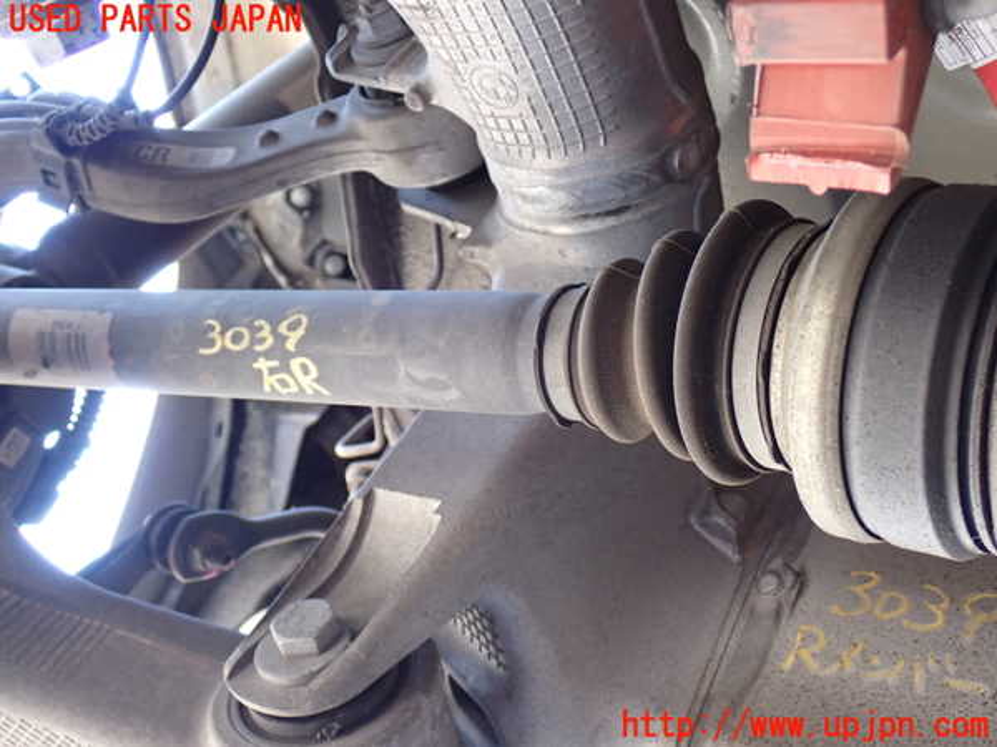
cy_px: 374
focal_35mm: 47
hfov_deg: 40.4
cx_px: 498
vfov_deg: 30.9
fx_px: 1354
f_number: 3.1
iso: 320
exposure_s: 1/50
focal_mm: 8.4
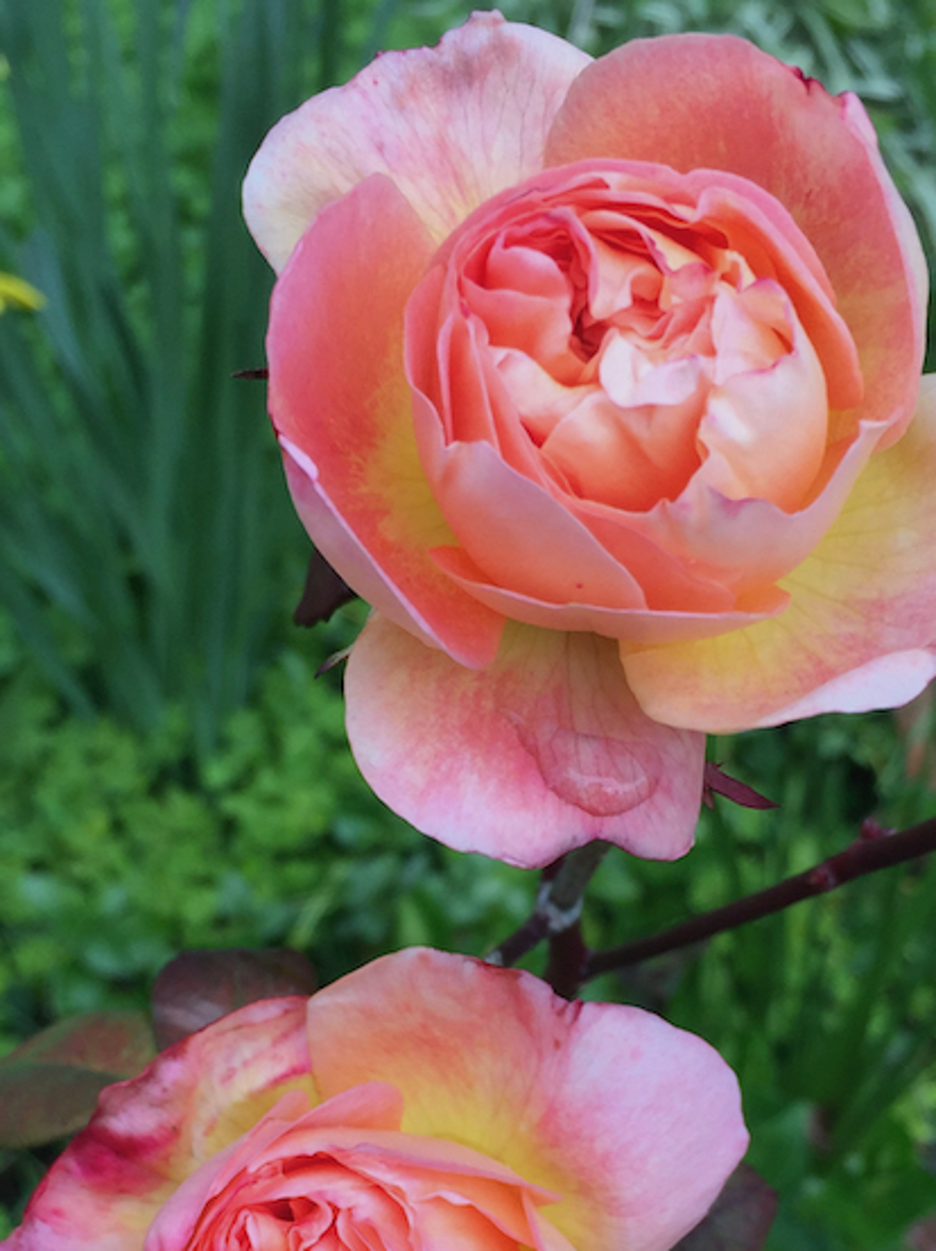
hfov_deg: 26.1
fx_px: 2021
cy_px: 874
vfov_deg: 33.9
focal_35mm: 56
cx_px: 416
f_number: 2.2
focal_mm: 4.15
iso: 32
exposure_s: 1/520
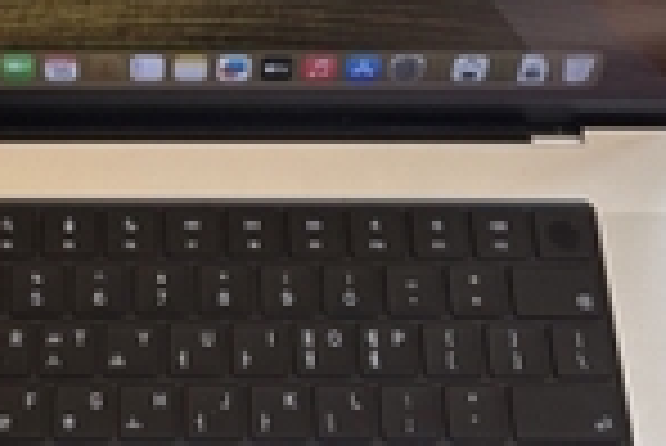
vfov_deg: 16.7
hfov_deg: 24.7
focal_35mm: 81
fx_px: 1500
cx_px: 148
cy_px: 59
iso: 200
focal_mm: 6.86
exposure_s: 1/120
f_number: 1.78
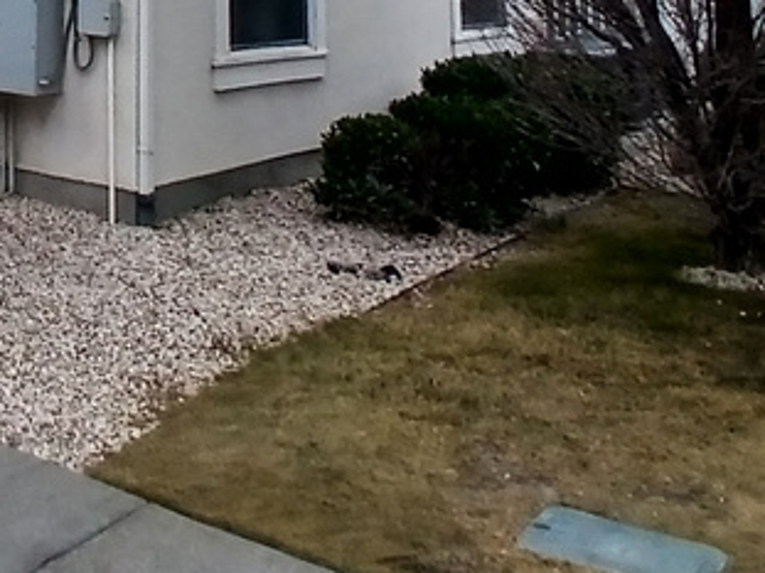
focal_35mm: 56
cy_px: -339
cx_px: -44
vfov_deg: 21.1
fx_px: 1237
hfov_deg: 31.1
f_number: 2.2
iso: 50
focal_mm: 1.4
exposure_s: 1/545
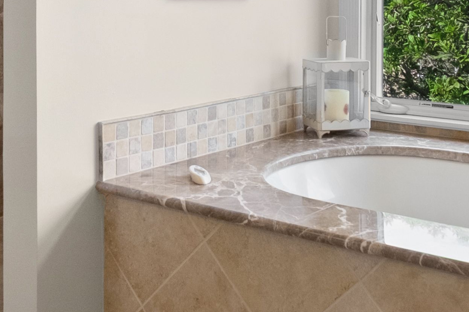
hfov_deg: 33.9
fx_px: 769
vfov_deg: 21.9
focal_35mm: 59
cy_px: -23
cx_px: 223
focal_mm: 10
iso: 400
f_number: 5.6
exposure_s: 1/50
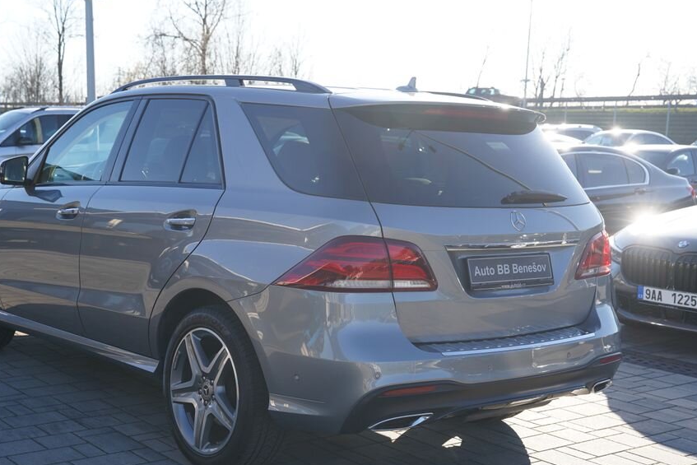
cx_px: 310
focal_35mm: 52
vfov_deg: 26.0
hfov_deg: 38.1
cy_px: 277
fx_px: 1007
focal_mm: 43
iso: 100
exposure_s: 1/160
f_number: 5.6
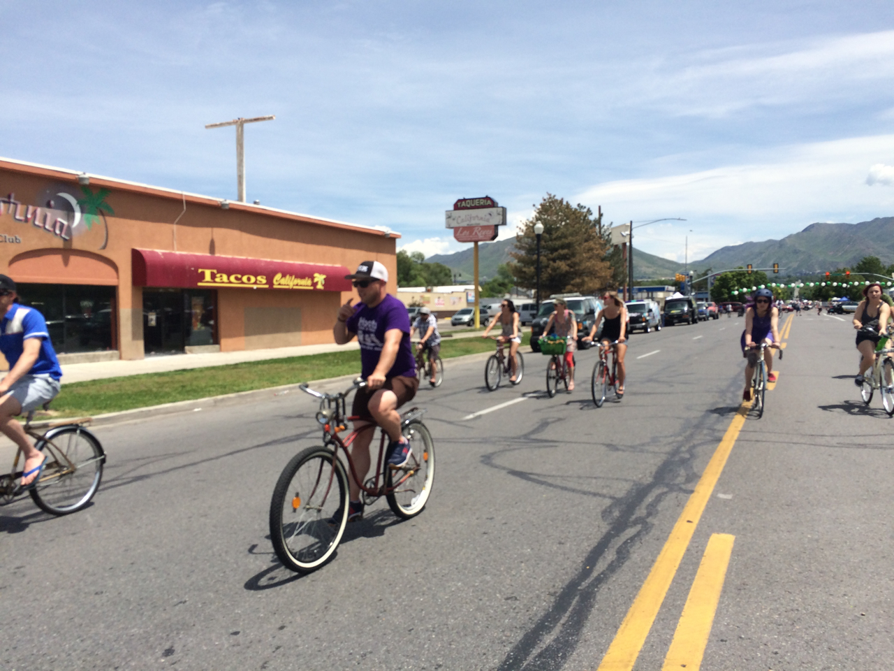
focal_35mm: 29
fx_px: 749
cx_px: 447
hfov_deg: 61.7
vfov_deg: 48.2
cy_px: 336
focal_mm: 4.15
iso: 32
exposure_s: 1/2564
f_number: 2.2
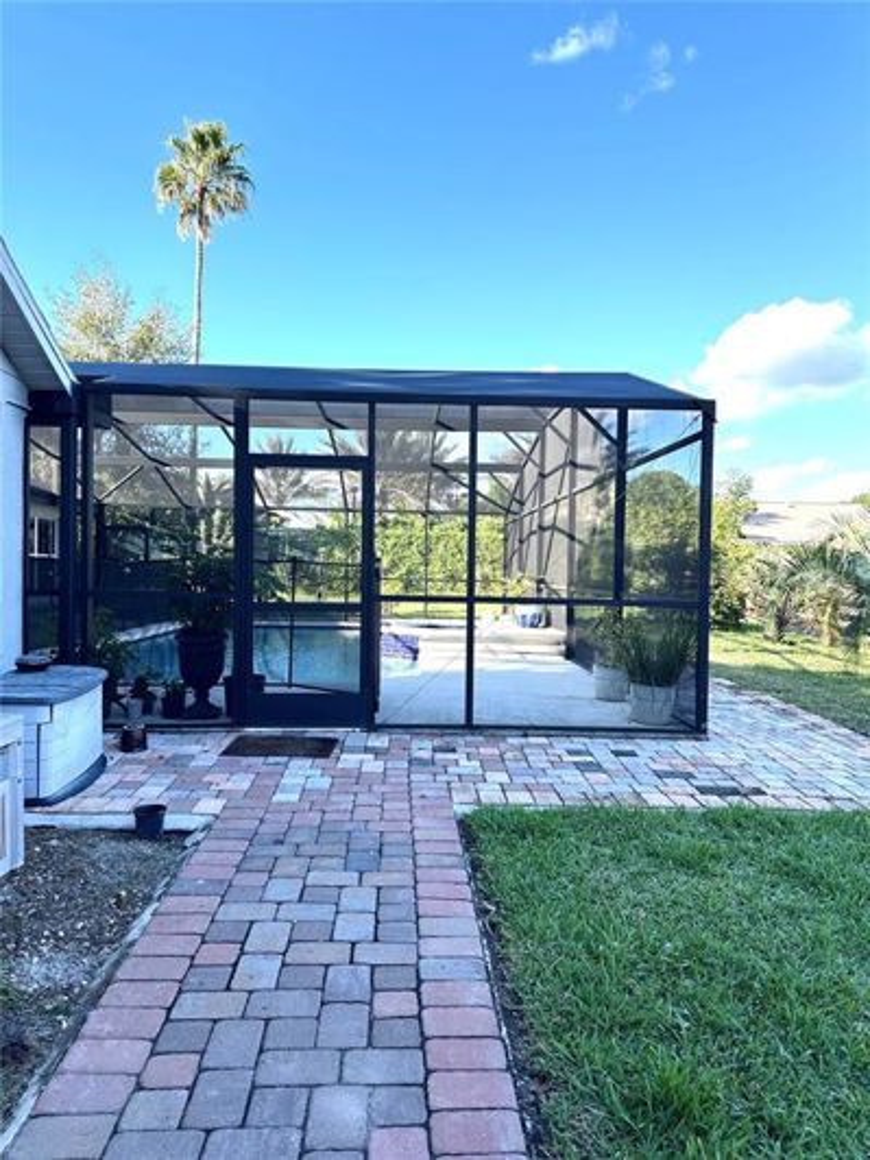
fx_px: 804
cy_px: 580
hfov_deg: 56.8
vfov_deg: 71.6
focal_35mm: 24
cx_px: 435
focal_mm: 6.86
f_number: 1.78
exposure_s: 1/1357
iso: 80
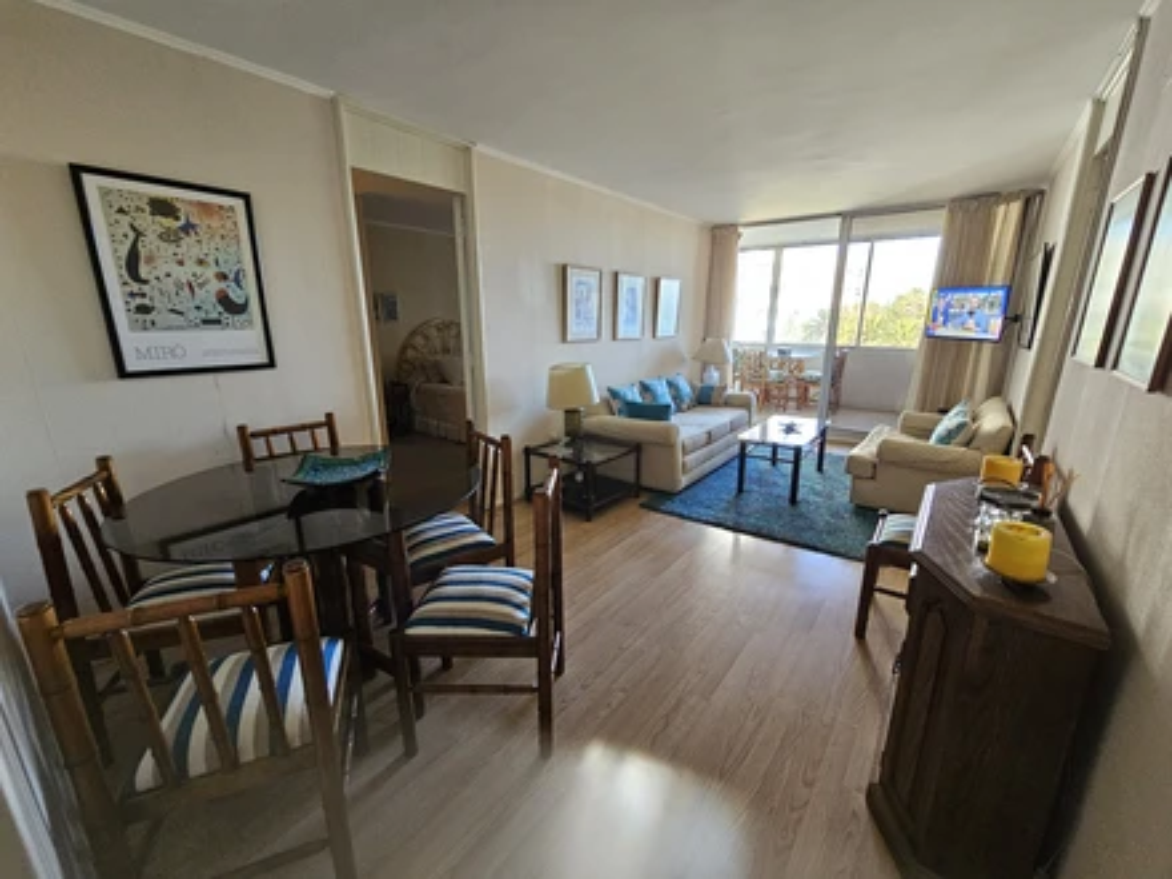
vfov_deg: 89.9
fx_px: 440
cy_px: 440
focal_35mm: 13
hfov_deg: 106.2
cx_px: 586
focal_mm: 2.2
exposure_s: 1/50.3
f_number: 2.2
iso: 400
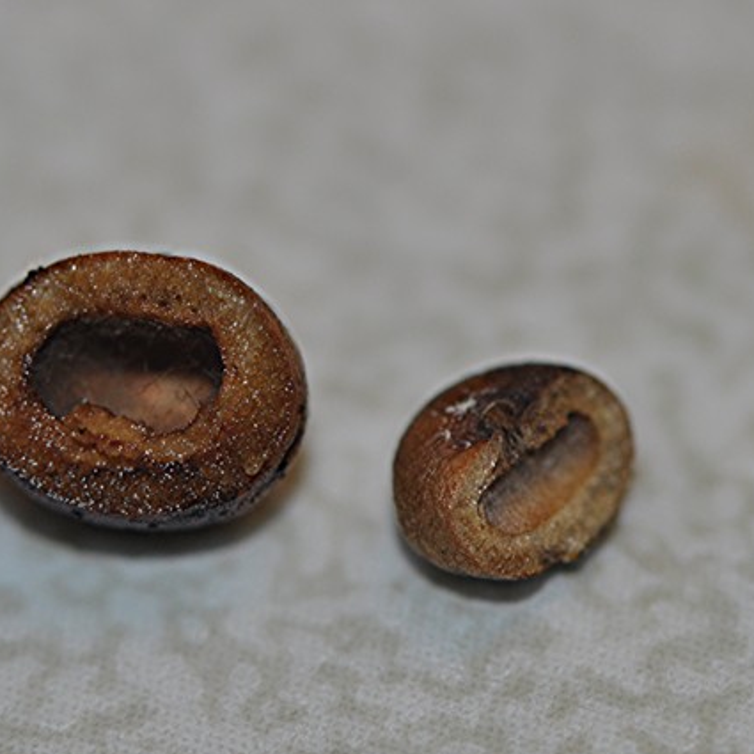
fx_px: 6205
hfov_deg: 7.0
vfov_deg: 7.0
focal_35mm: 252
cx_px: 323
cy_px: 401
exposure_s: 1/60
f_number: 10
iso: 200
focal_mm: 105
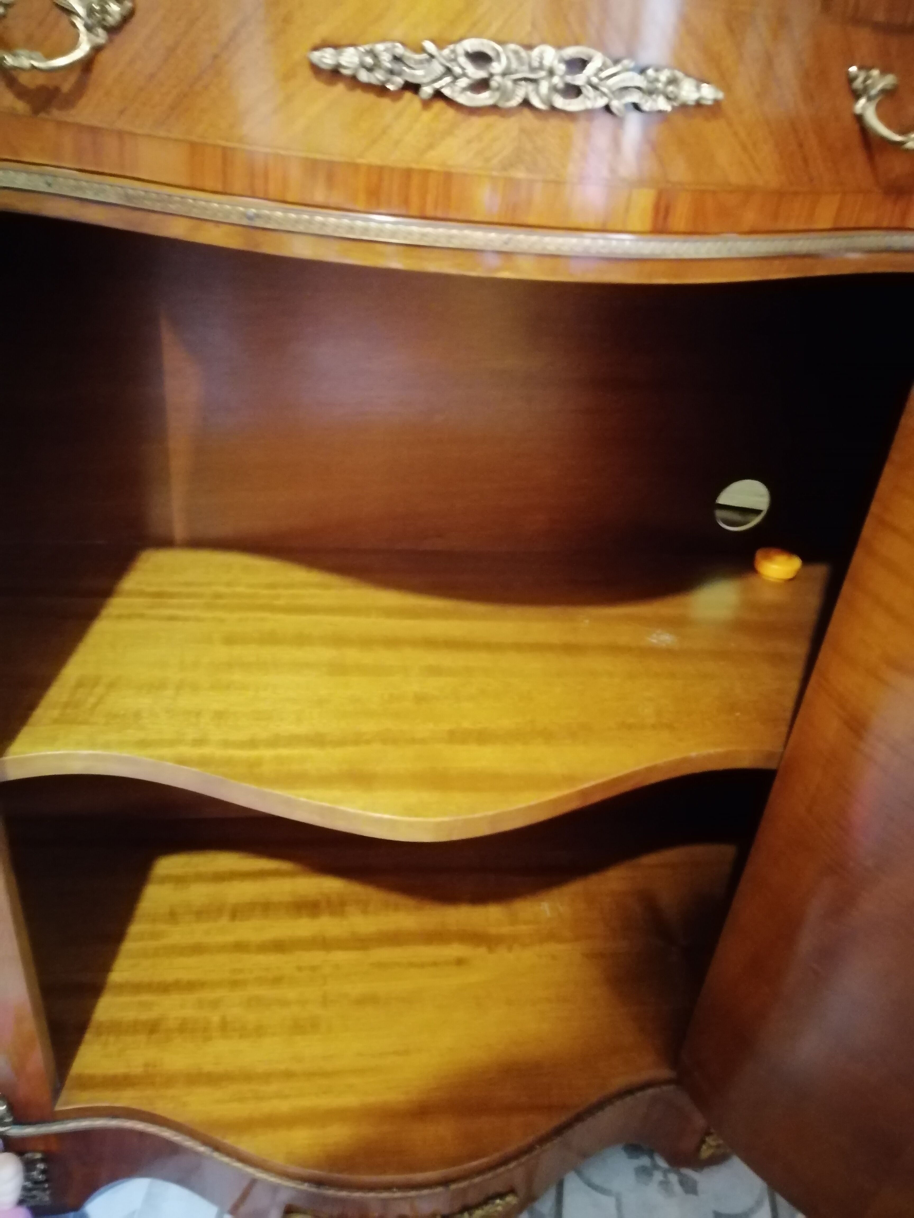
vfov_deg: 67.3
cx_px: 457
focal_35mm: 26
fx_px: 915
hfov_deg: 53.1
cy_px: 609
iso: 2500
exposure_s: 1/14.3
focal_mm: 3.95
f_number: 1.8
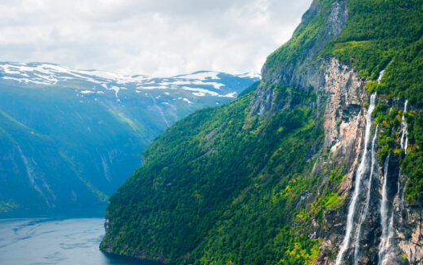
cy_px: 204
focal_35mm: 67
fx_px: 773
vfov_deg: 19.3
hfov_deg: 30.4
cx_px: 273
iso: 200
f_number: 8
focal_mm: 45
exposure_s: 1/125
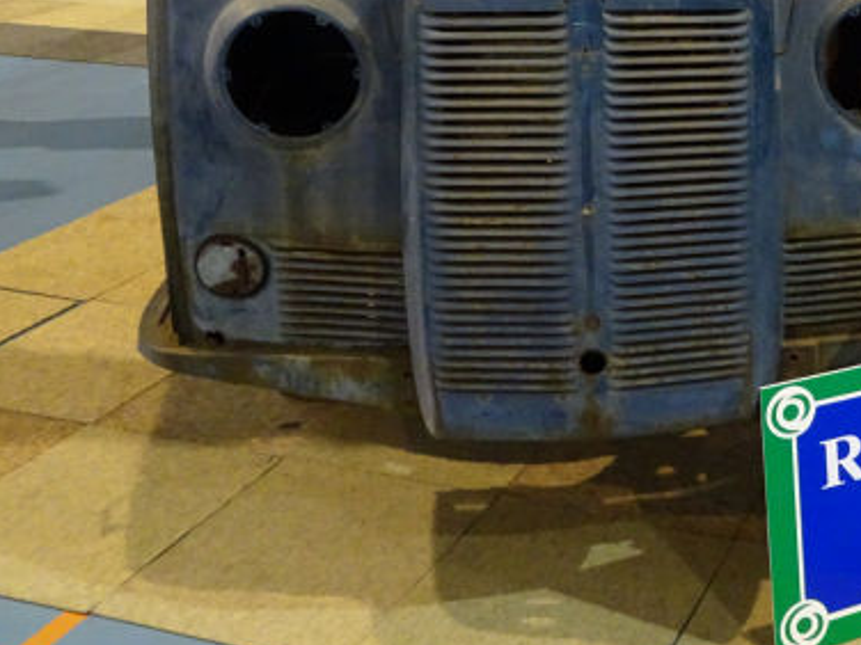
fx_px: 1269
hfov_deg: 34.5
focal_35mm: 51
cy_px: -30
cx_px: 838
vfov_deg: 26.7
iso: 800
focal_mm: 4.1
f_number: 3.5
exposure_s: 1/20
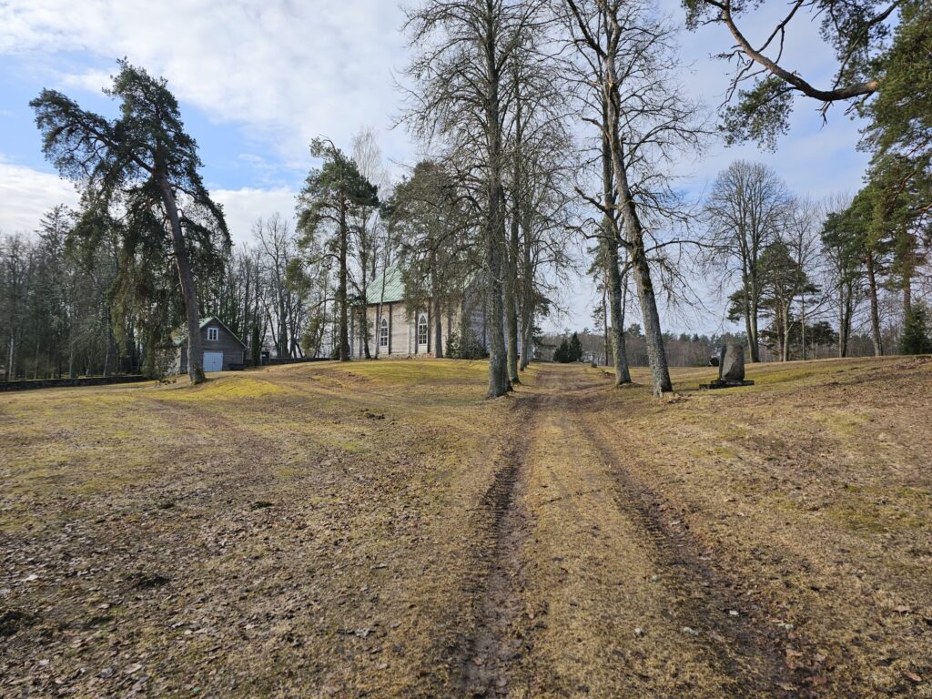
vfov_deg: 58.9
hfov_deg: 73.9
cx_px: 466
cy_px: 350
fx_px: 619
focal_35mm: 23
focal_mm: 6.3
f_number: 1.7
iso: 10
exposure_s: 1/457
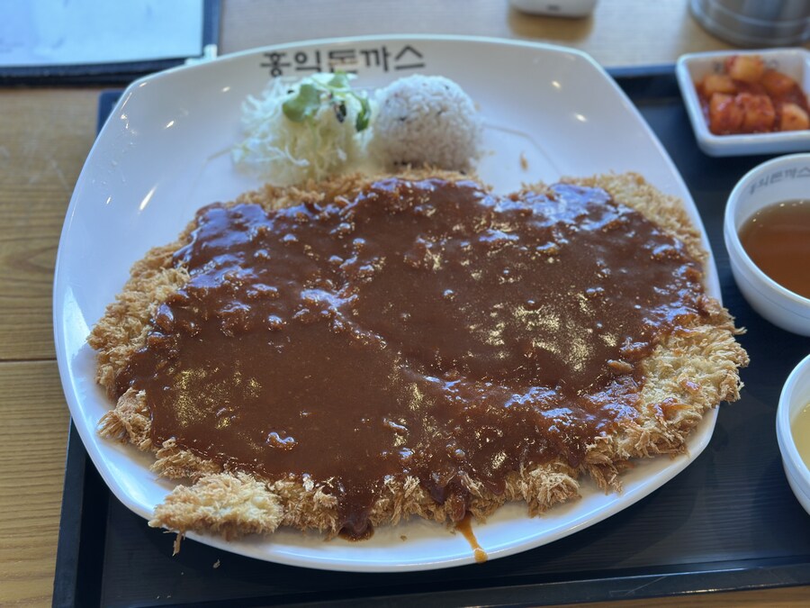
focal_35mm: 48
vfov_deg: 30.3
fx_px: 1123
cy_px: 304
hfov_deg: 39.7
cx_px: 405
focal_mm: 6.86
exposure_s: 1/120
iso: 160
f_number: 1.78
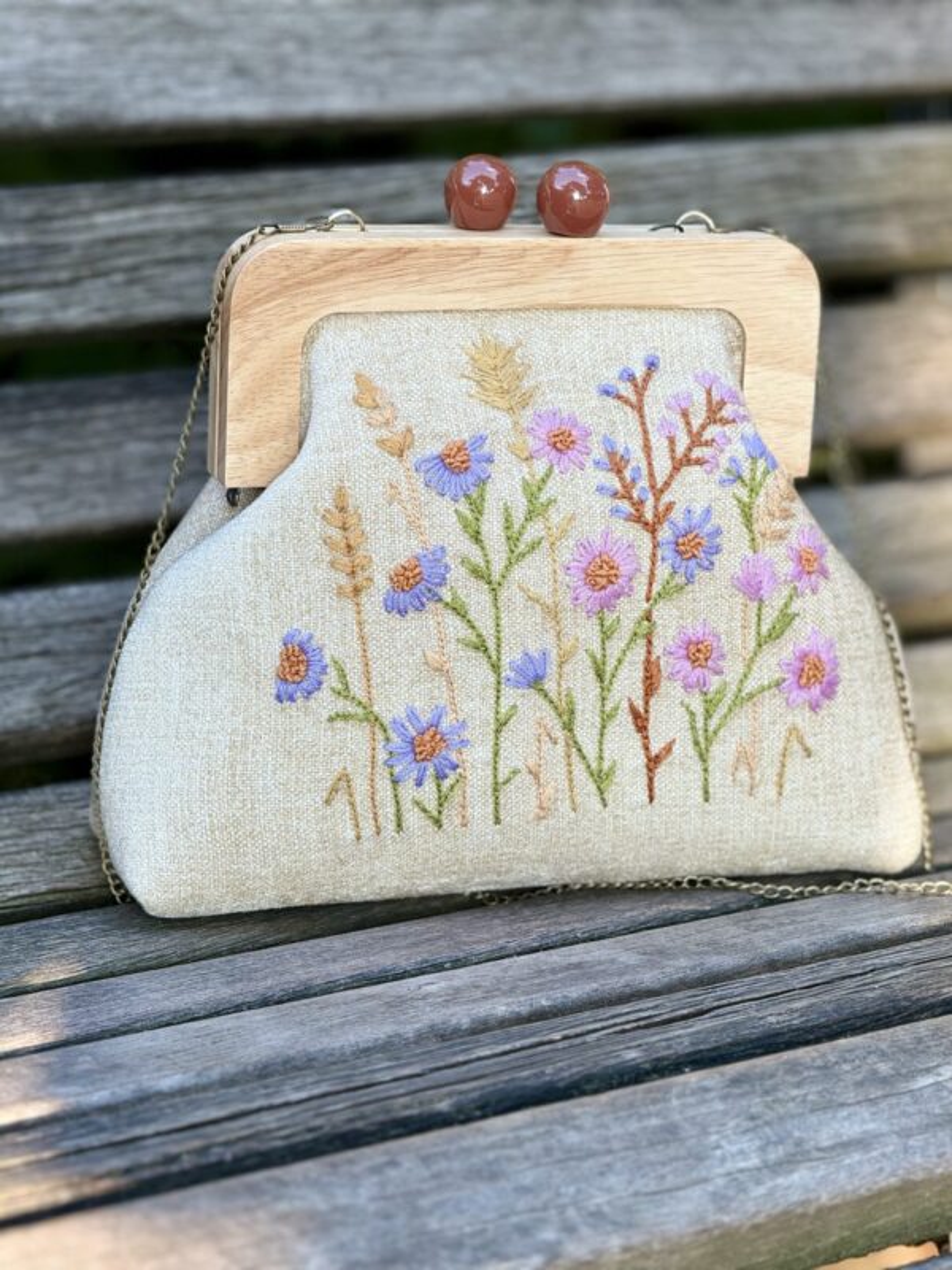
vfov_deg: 16.4
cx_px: 476
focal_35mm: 120
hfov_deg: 12.3
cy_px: 635
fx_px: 4400
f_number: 2.8
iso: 50
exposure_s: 1/101
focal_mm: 15.66
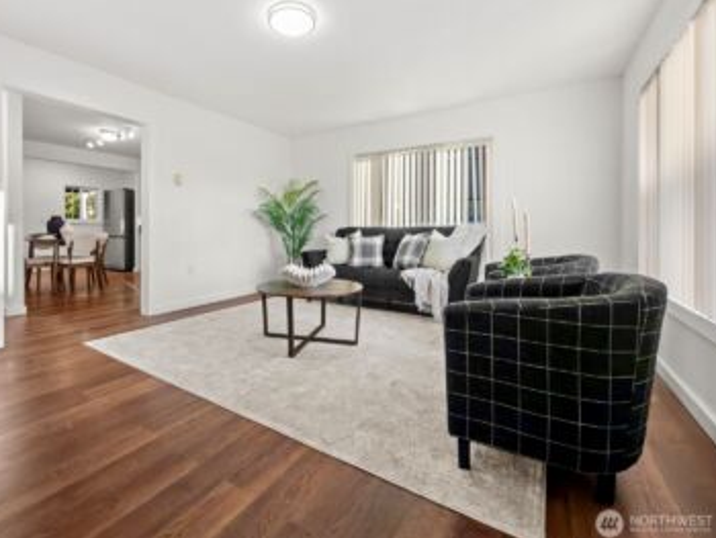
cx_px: 319
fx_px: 331
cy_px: 237
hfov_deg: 94.1
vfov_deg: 77.9
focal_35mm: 16
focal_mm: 2.22
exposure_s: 1/105
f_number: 2.2
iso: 50
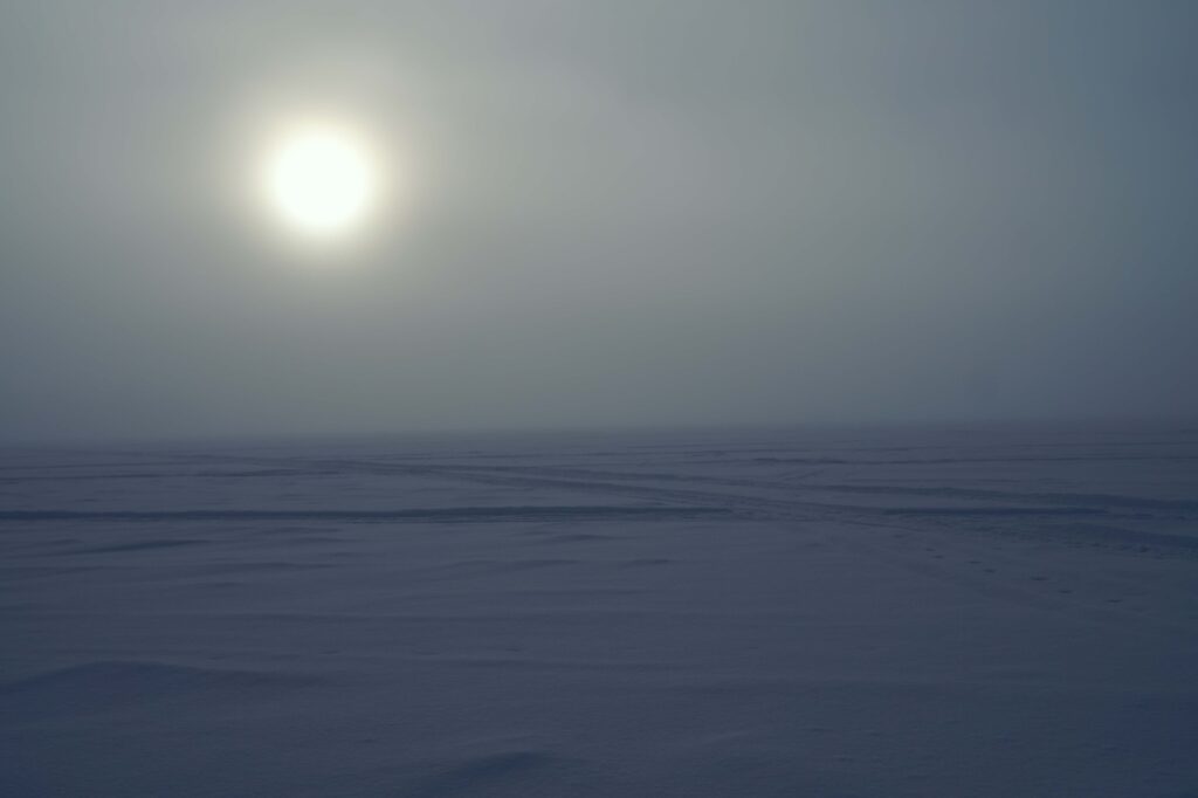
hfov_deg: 54.2
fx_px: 1171
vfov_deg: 37.6
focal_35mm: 35
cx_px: 599
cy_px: 399
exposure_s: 1/1000
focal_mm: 35.2
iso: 100
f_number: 8
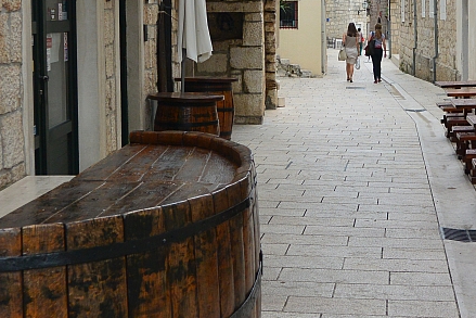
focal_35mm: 71
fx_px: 939
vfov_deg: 18.9
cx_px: 327
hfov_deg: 28.2
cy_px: 41
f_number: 4
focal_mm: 14.5
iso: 160
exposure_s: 1/100
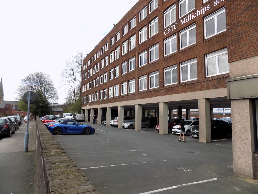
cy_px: 97
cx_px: 129
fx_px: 171
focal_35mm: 23
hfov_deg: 73.9
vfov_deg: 58.9
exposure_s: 1/500
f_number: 3.1
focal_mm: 4
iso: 80
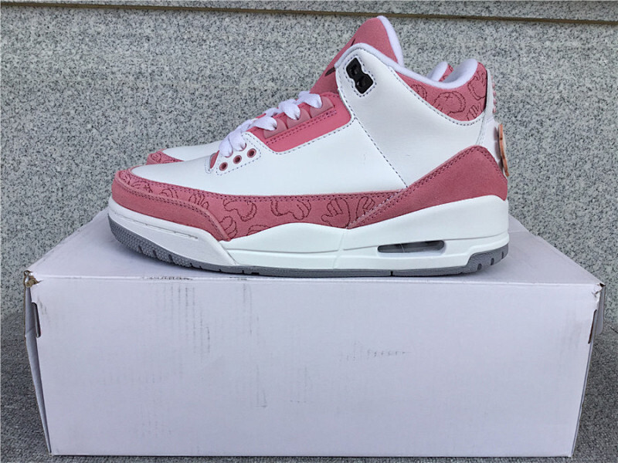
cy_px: 232
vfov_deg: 45.4
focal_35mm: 31
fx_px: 553
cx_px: 309
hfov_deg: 58.4
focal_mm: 3.3
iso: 25
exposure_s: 1/662
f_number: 2.4
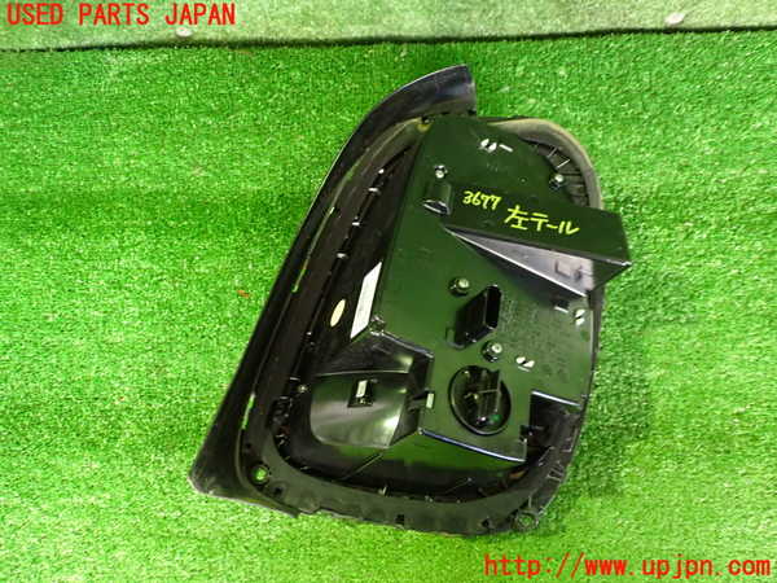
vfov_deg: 46.8
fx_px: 673
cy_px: 292
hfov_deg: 60.0
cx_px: 388
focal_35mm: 30
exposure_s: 1/20
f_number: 2.3
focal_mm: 5.4
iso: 800
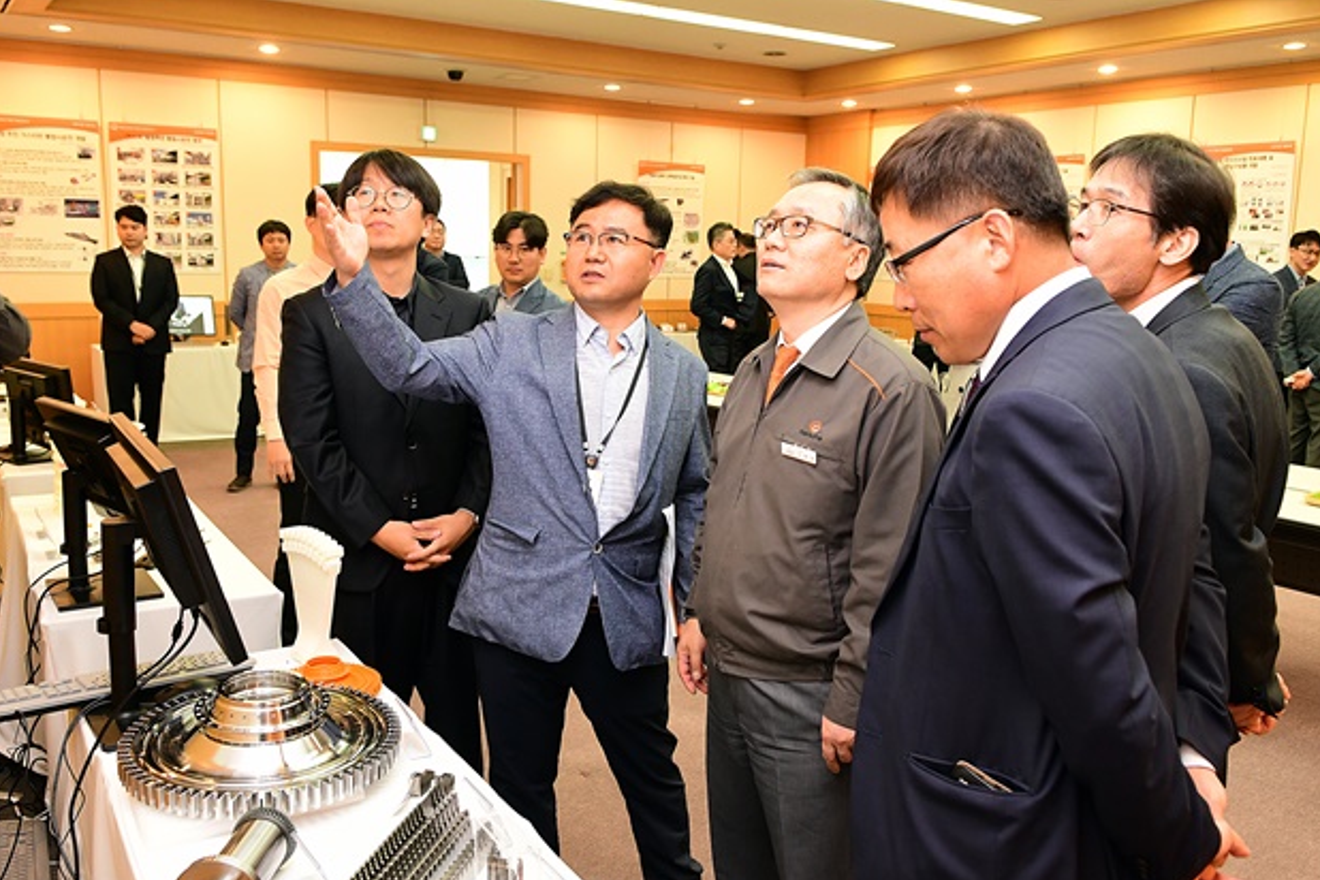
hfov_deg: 62.7
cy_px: 454
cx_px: 643
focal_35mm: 30
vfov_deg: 44.2
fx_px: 1082
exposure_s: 1/60
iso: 2000
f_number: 4.5
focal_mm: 19
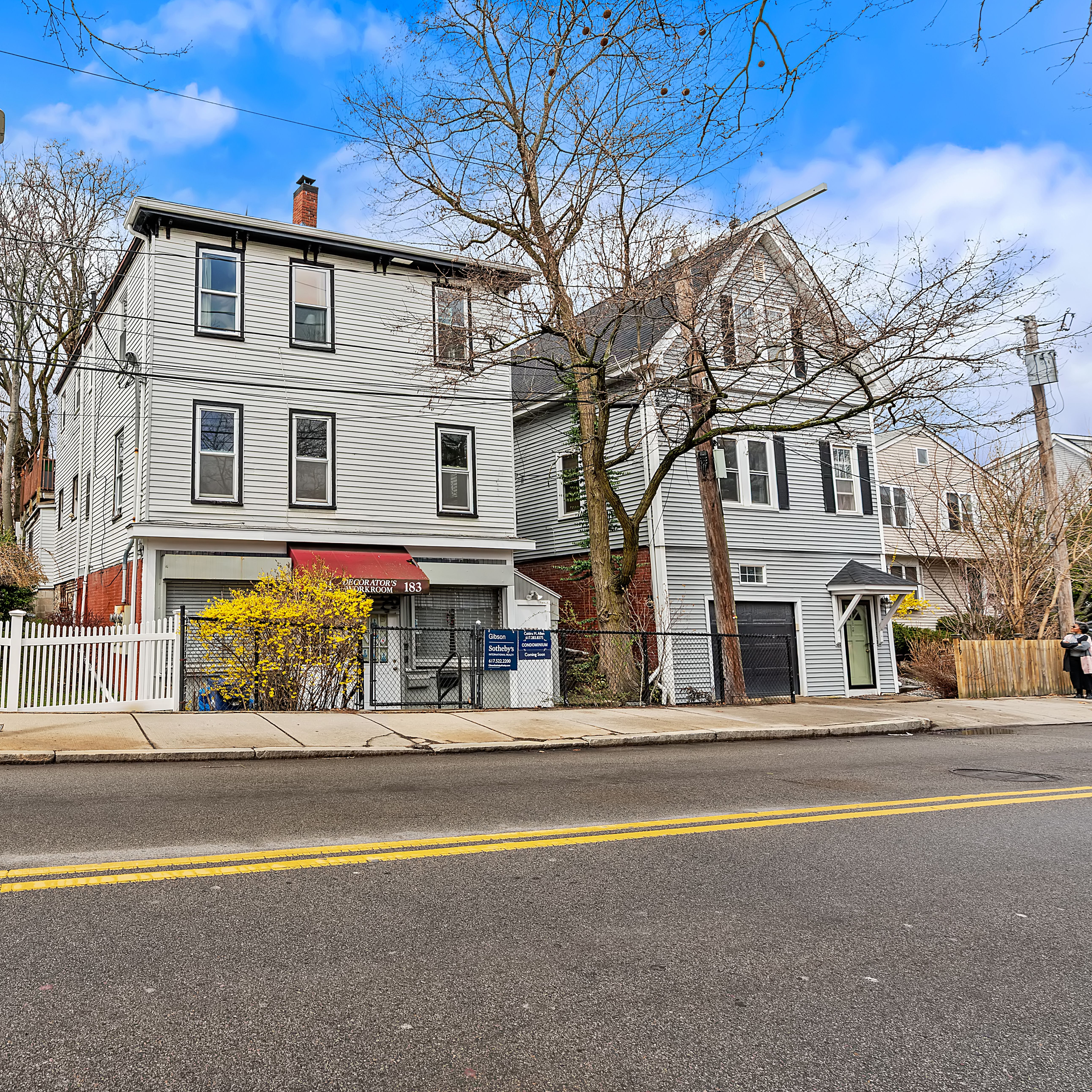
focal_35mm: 21
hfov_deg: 68.3
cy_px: 541
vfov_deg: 72.1
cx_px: 296
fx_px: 749
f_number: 8
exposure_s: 1/50
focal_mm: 16
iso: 125
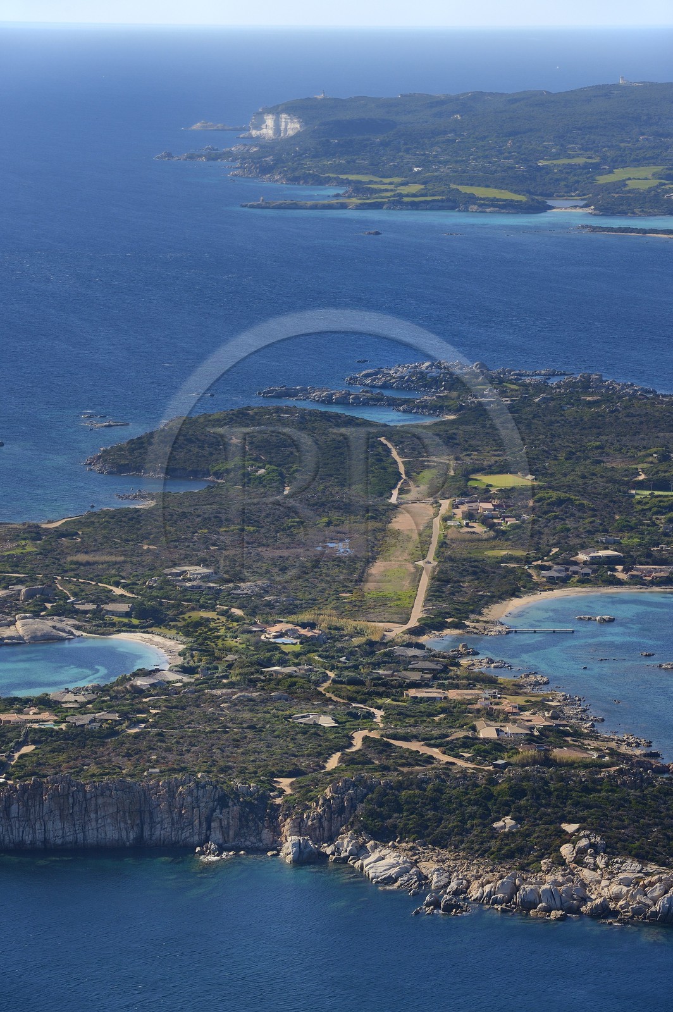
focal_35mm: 135
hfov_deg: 10.1
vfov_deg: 15.2
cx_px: 336
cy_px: 506
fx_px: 3792
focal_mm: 135
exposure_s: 1/1000
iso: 400
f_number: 9
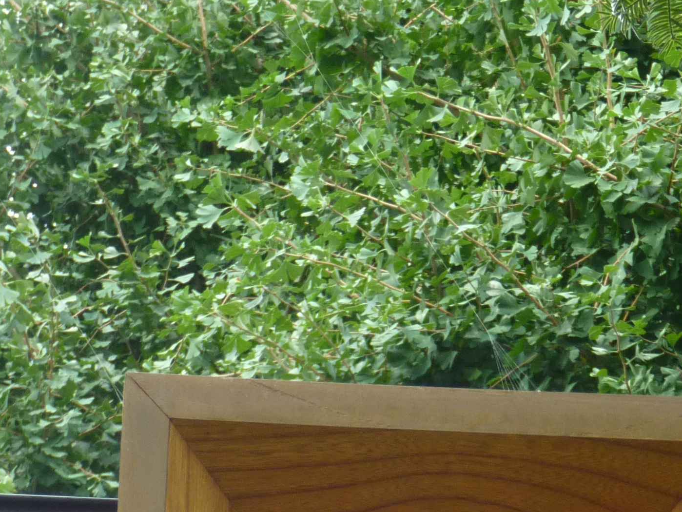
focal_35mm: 213
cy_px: 773
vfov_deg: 6.9
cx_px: 422
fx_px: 4198
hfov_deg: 9.3
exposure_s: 1/80
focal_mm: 12.3
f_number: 4.6
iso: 160
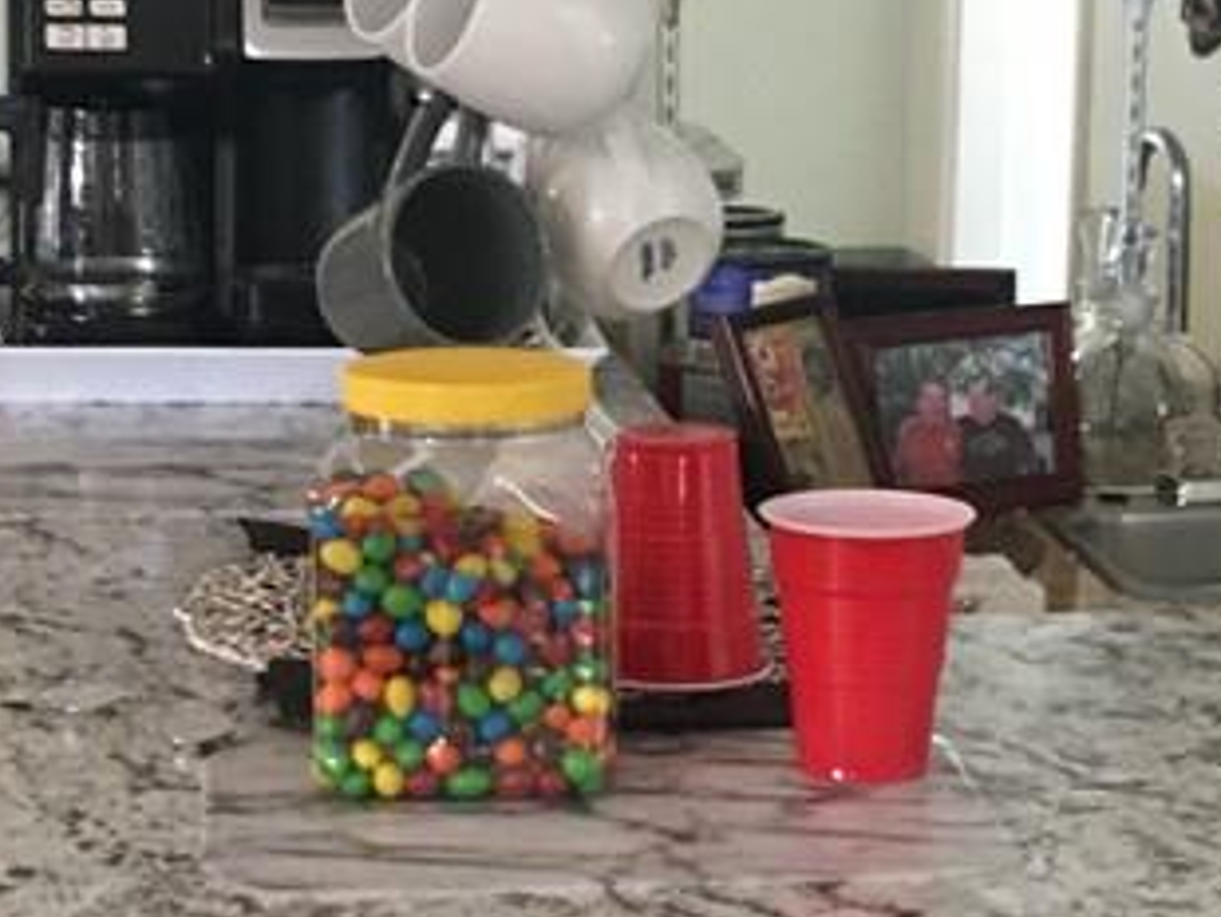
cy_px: 538
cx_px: 585
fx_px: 3387
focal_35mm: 96
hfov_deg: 20.4
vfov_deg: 15.4
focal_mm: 4.15
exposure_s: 1/24
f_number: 2.2
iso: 200
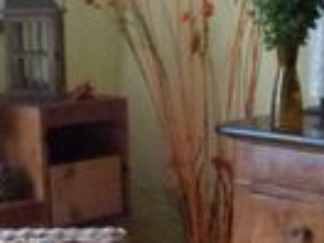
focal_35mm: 114
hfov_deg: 17.2
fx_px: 1067
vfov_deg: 13.0
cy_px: 182
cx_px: 250
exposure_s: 1/30
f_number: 2.8
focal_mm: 4.5
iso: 800
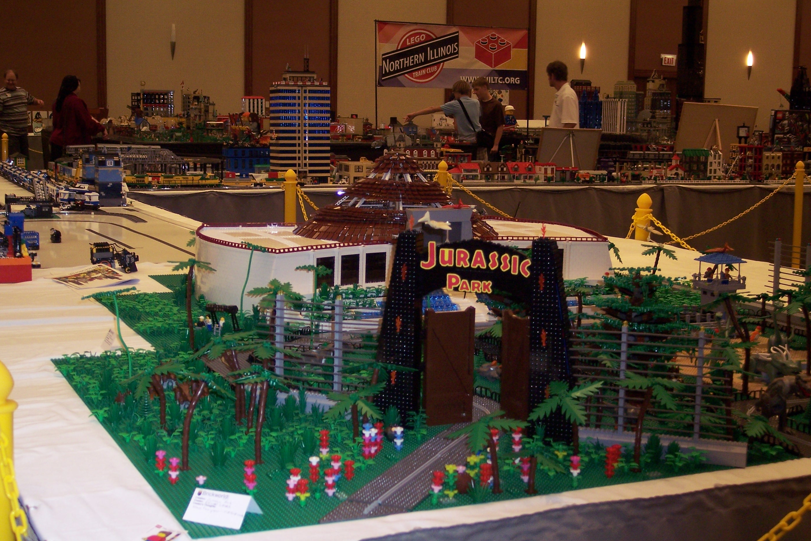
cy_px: 286
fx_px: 1239
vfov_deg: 24.6
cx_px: 401
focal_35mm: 55
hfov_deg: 36.2
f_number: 3.4
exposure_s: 1/60
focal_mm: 10.7
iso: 140
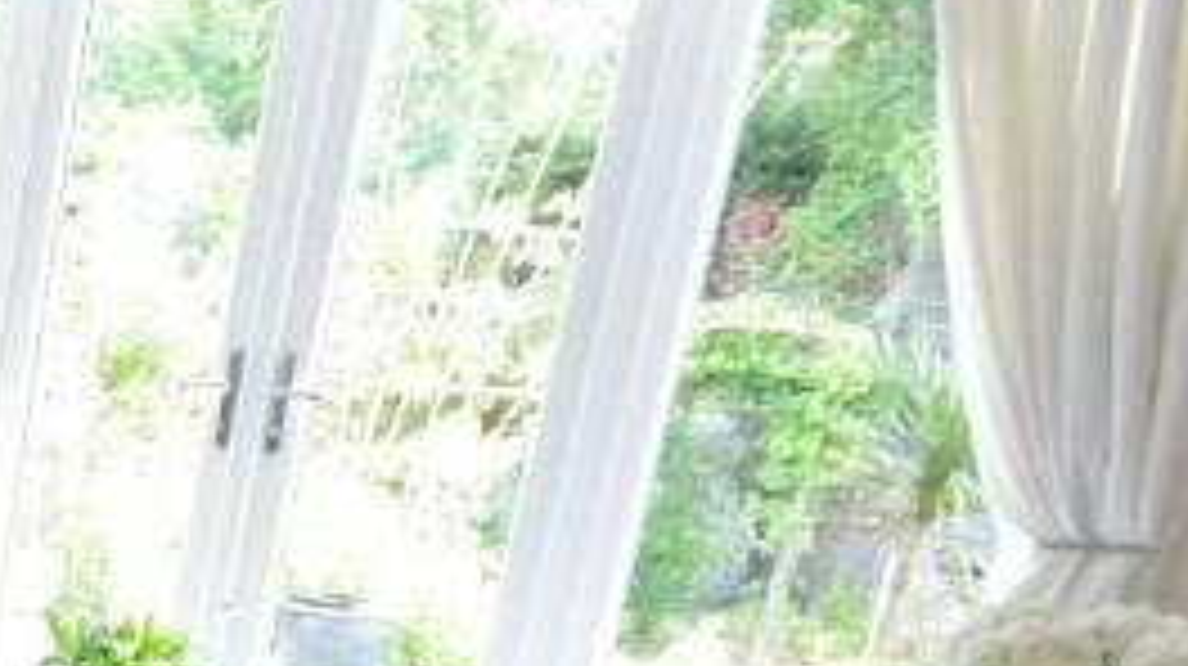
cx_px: -747
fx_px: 1920
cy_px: 860
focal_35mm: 61
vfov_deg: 18.4
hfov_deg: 24.0
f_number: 8
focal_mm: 10
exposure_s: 1/13
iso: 400
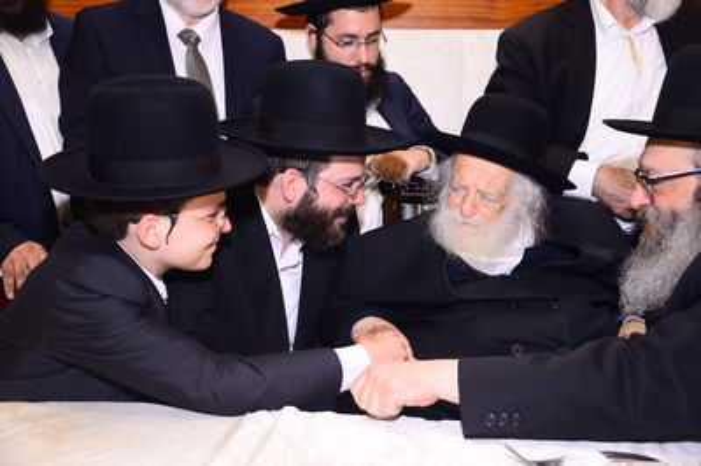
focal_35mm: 44
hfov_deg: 44.5
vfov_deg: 30.5
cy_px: 233
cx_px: 350
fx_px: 856
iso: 1250
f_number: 5
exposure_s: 1/160
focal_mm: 44
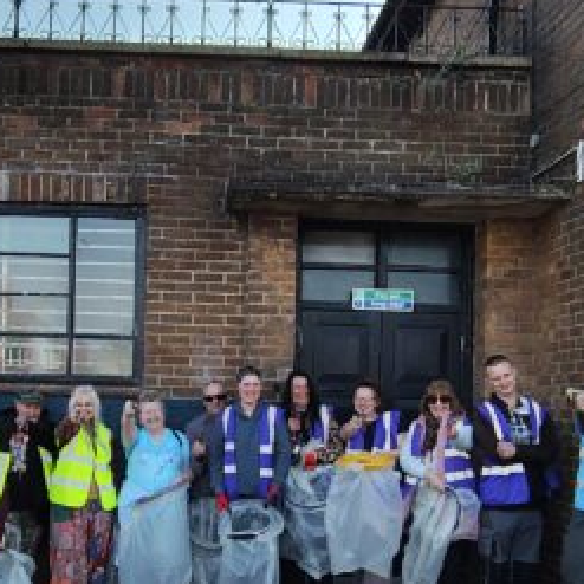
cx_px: 192
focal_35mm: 44
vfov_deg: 38.1
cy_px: 371
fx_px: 840
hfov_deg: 37.9
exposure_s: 1/563
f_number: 2.2
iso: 100
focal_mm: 1.66
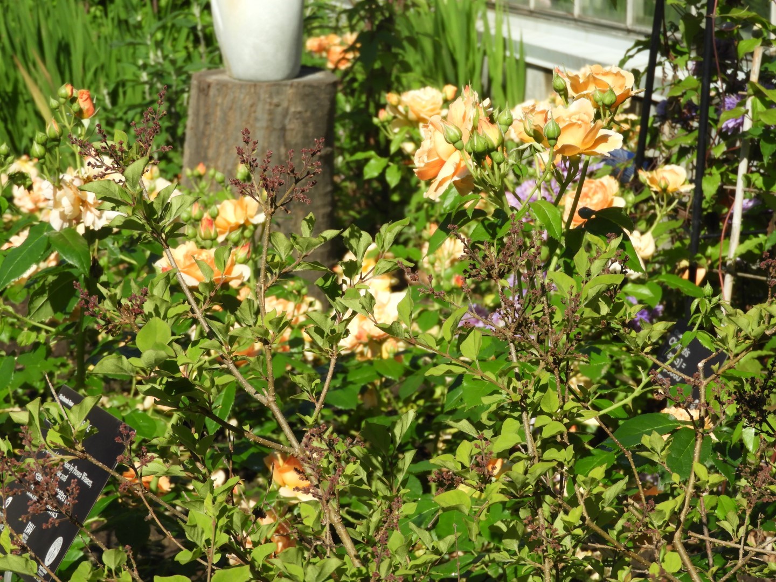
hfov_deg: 20.7
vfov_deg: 15.6
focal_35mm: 95
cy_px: 291
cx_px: 388
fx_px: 2130
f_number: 4.8
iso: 100
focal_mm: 17
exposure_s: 1/640
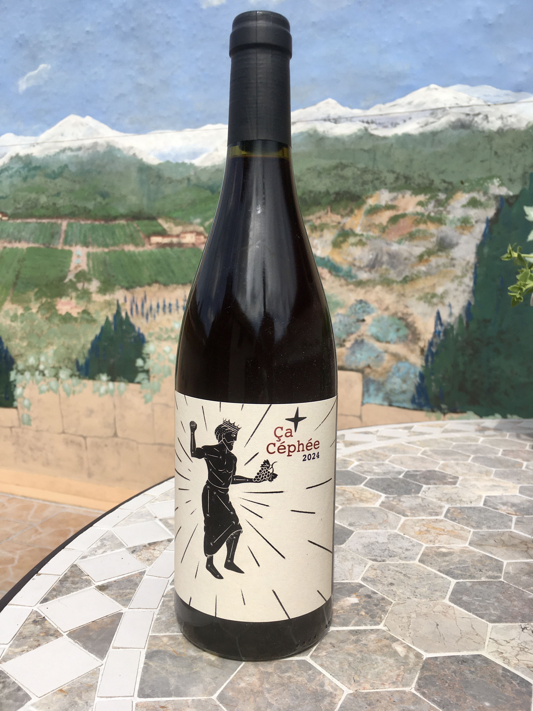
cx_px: 266
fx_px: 595
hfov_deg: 48.2
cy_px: 356
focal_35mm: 29
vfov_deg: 61.7
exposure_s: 1/1832
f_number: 2.2
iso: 25
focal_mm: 4.15
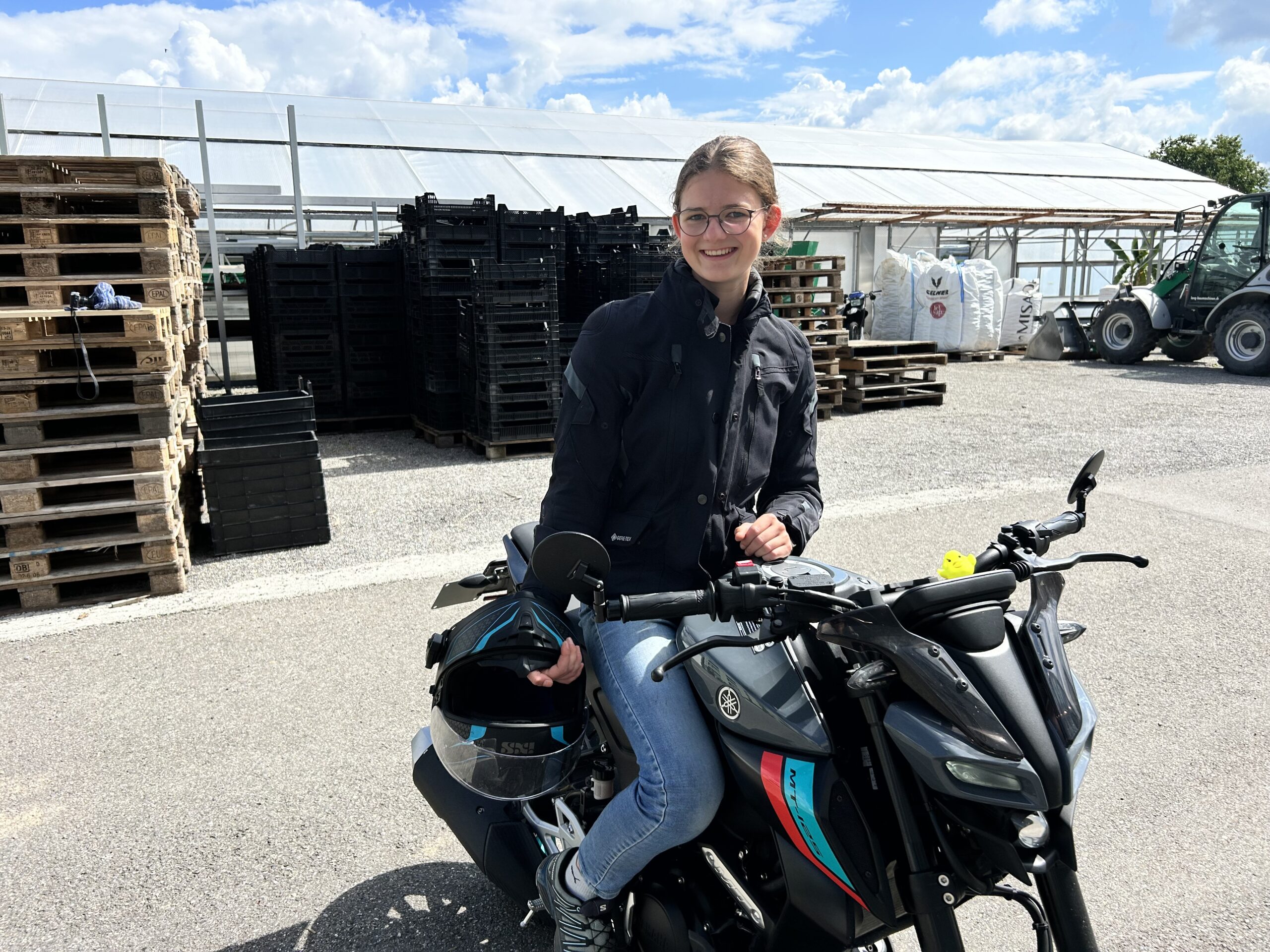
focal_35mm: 26
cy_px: 476
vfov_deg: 53.1
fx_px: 954
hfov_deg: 67.3
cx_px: 635
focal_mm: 5.7
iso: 50
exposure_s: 1/8696
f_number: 1.5
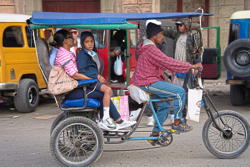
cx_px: 125
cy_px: 84
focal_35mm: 80
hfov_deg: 25.4
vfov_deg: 17.1
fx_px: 555
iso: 100
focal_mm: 80
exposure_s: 1/400
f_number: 4.5
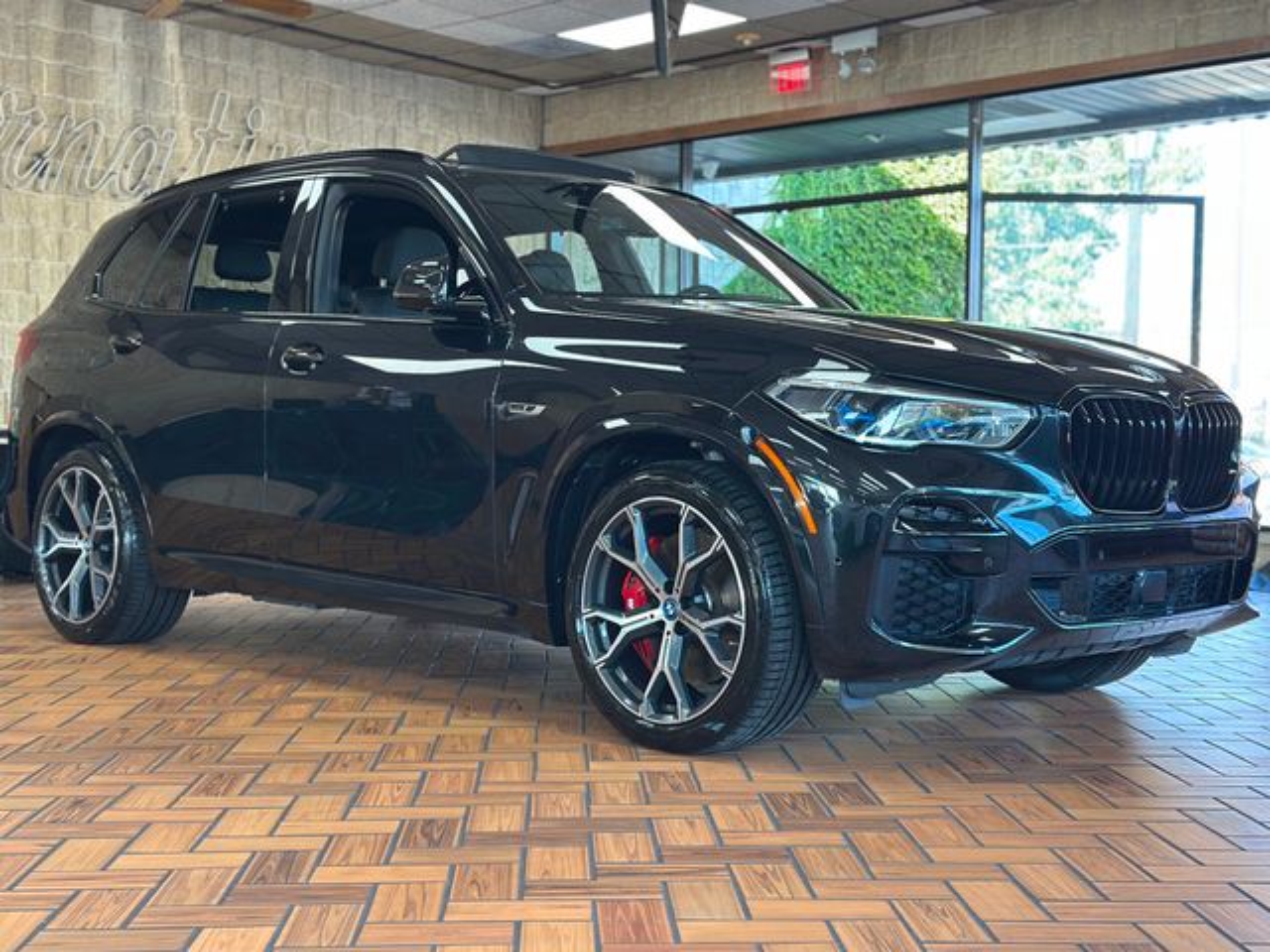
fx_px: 1761
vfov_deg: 30.3
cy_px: 476
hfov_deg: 39.7
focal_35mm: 48
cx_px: 635
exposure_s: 1/120
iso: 160
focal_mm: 6.86
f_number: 1.78
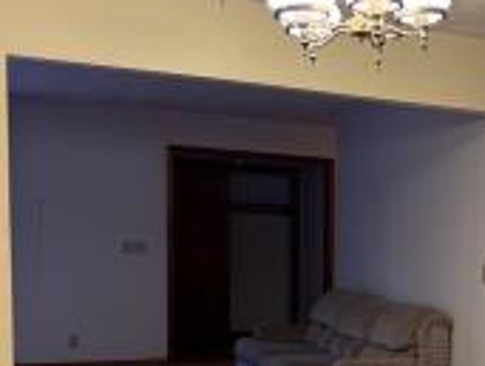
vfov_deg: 25.6
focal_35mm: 56
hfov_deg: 31.8
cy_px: 312
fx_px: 786
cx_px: 476
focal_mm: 6.76
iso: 250
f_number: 1.78
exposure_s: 1/60
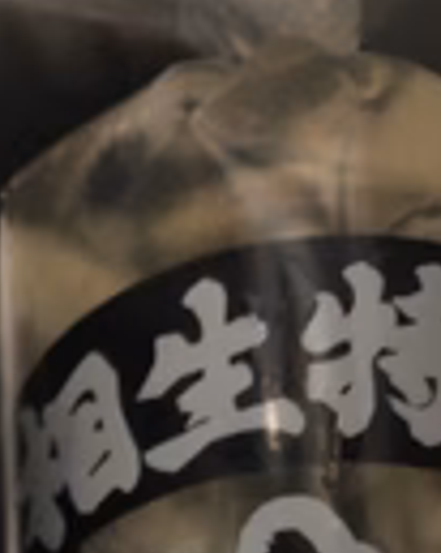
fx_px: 1388
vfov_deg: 19.4
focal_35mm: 85
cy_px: 845
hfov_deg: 17.2
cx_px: -98
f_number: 1.8
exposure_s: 1/4
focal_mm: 3.99
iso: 80
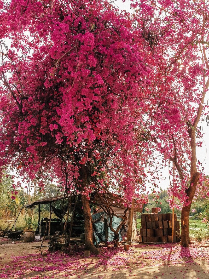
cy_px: 140
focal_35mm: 33
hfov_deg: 42.9
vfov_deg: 55.4
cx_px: 104
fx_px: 266
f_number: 2.4
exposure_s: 1/490
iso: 50
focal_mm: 4.13
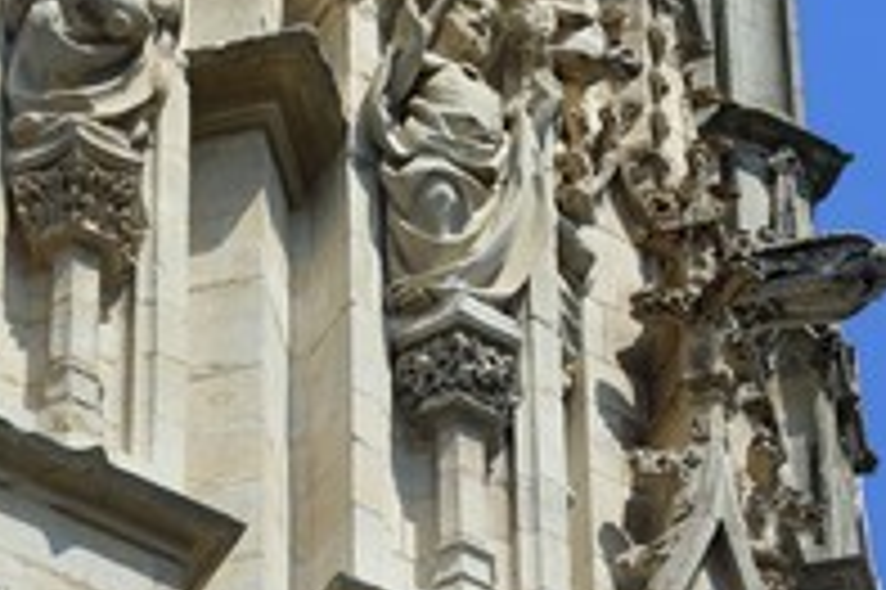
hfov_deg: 5.7
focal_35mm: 364
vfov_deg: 3.8
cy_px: 54
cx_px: 349
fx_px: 8951
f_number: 14
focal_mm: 170
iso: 200
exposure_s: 1/200
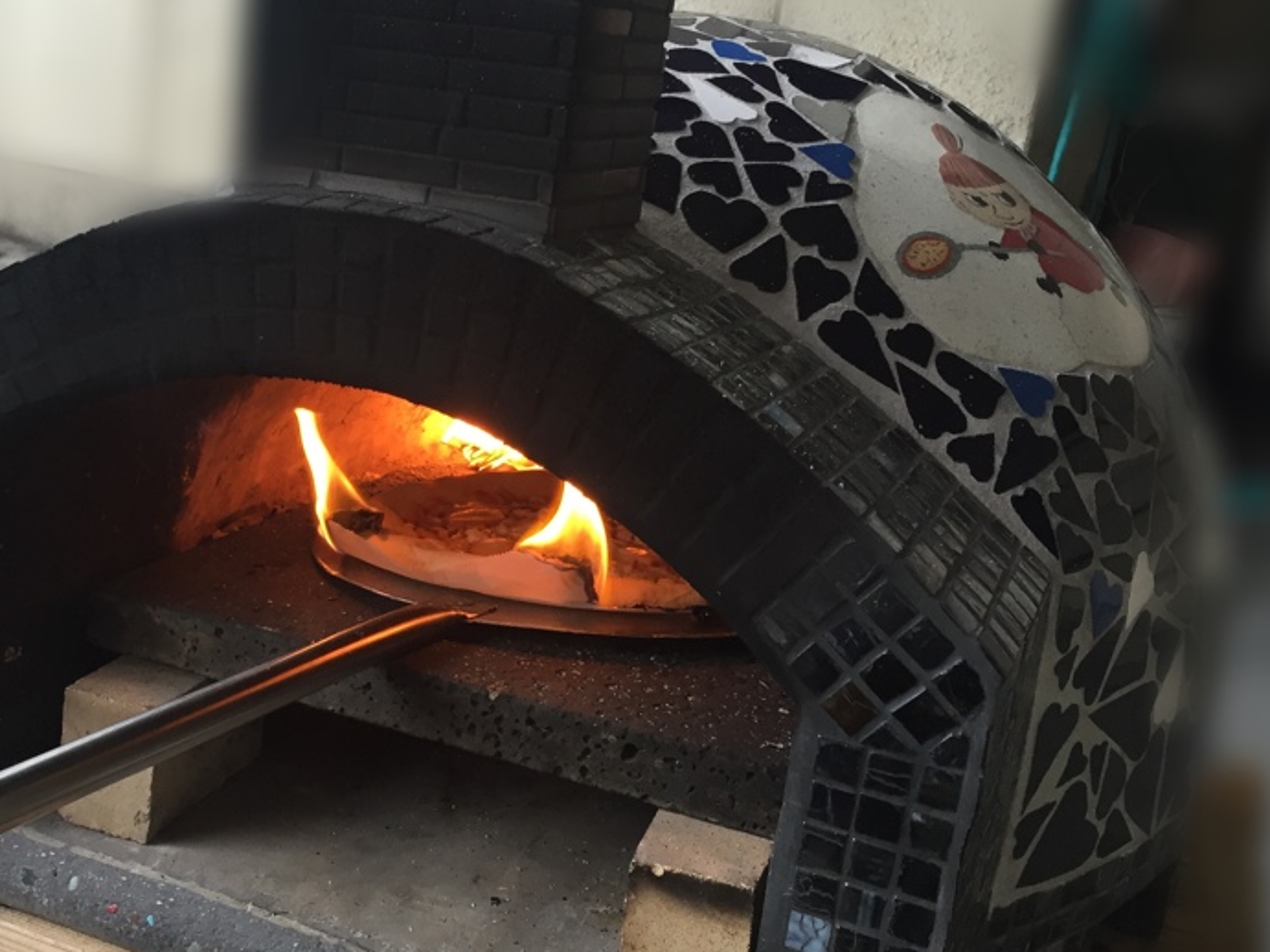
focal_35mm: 43
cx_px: 414
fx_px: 1577
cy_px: 469
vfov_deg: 33.6
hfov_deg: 43.2
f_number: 2.2
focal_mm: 4.15
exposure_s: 1/40
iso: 40
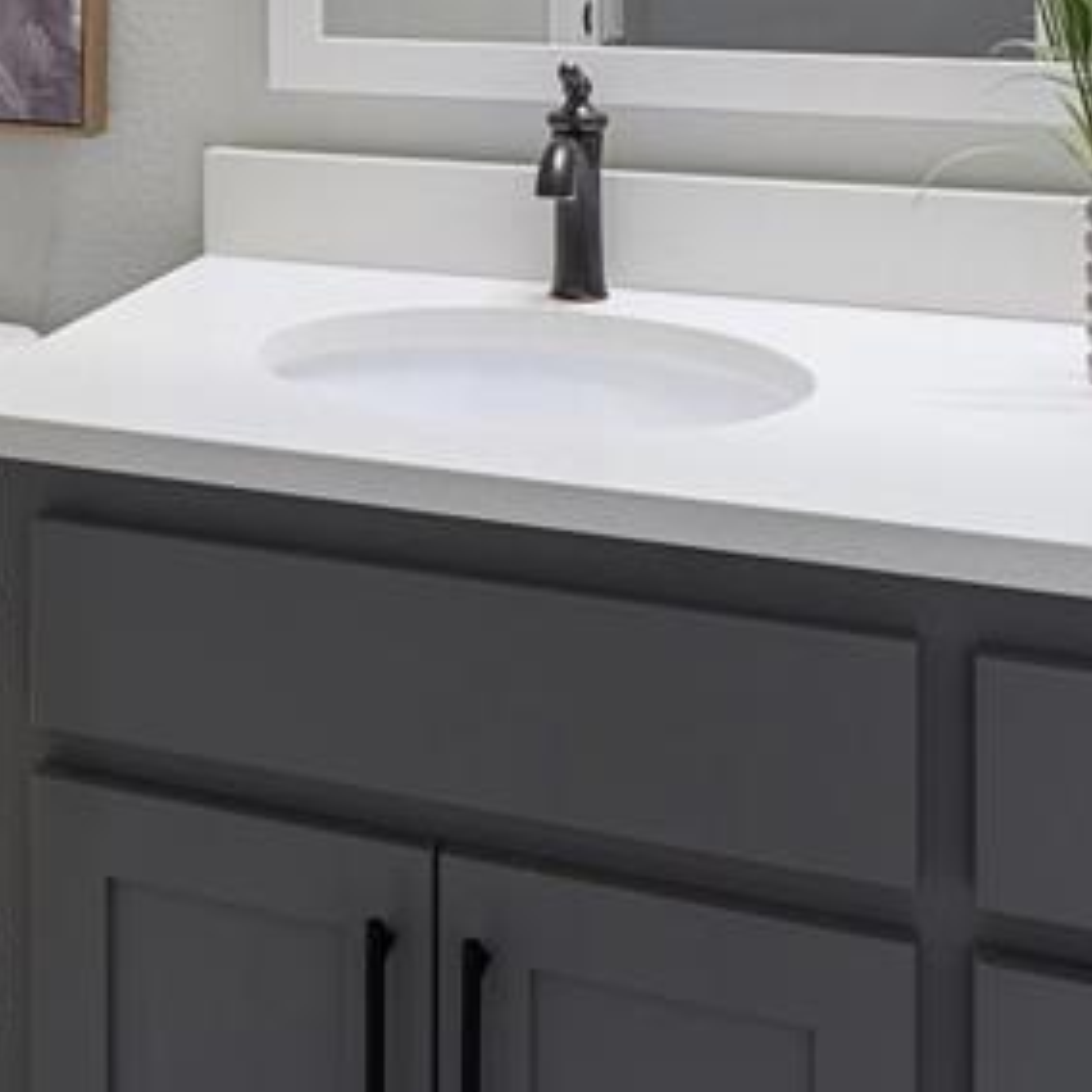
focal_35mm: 52
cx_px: 235
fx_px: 1856
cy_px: -119
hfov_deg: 32.0
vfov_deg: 29.5
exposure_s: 1.3
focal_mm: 17
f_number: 8
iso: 320
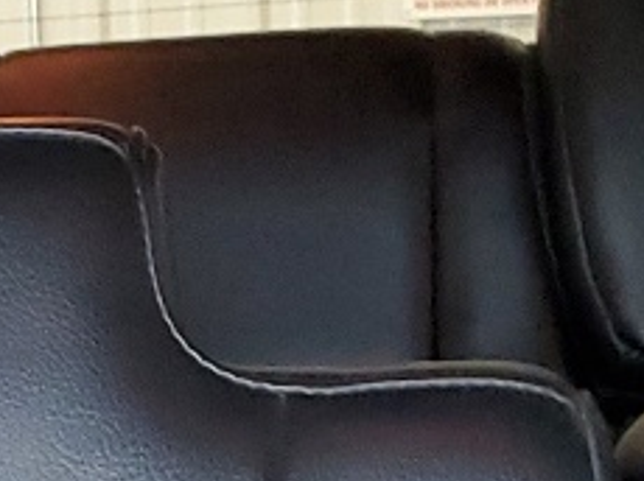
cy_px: 1077
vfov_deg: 7.7
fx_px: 3364
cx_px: -179
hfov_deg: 10.7
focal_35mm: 181
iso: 359
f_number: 1.5
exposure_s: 1/60.2
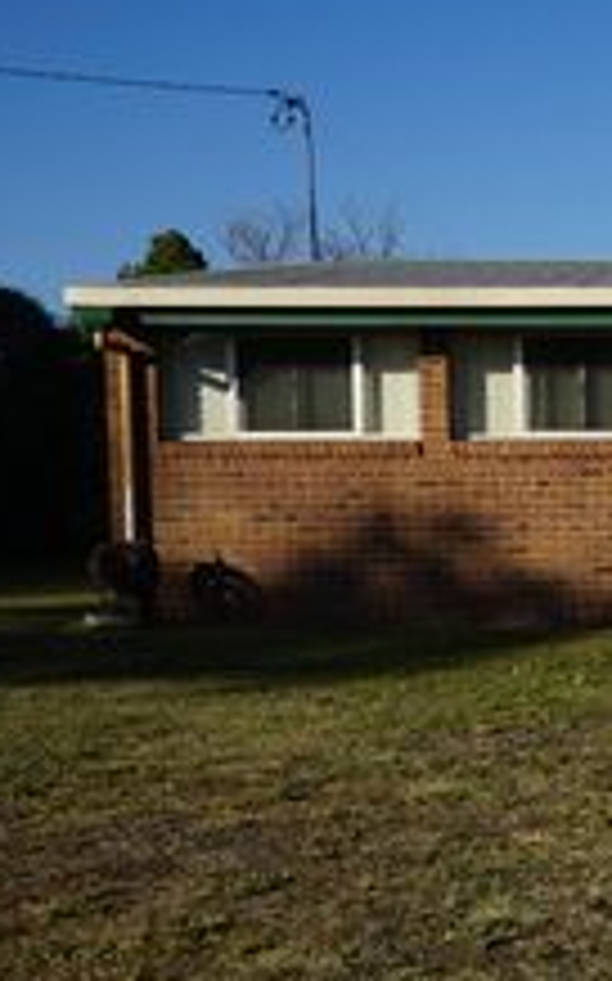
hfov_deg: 16.9
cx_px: 1030
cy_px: 569
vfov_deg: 31.0
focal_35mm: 66
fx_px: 1764
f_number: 11
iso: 100
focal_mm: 20
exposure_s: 1/200
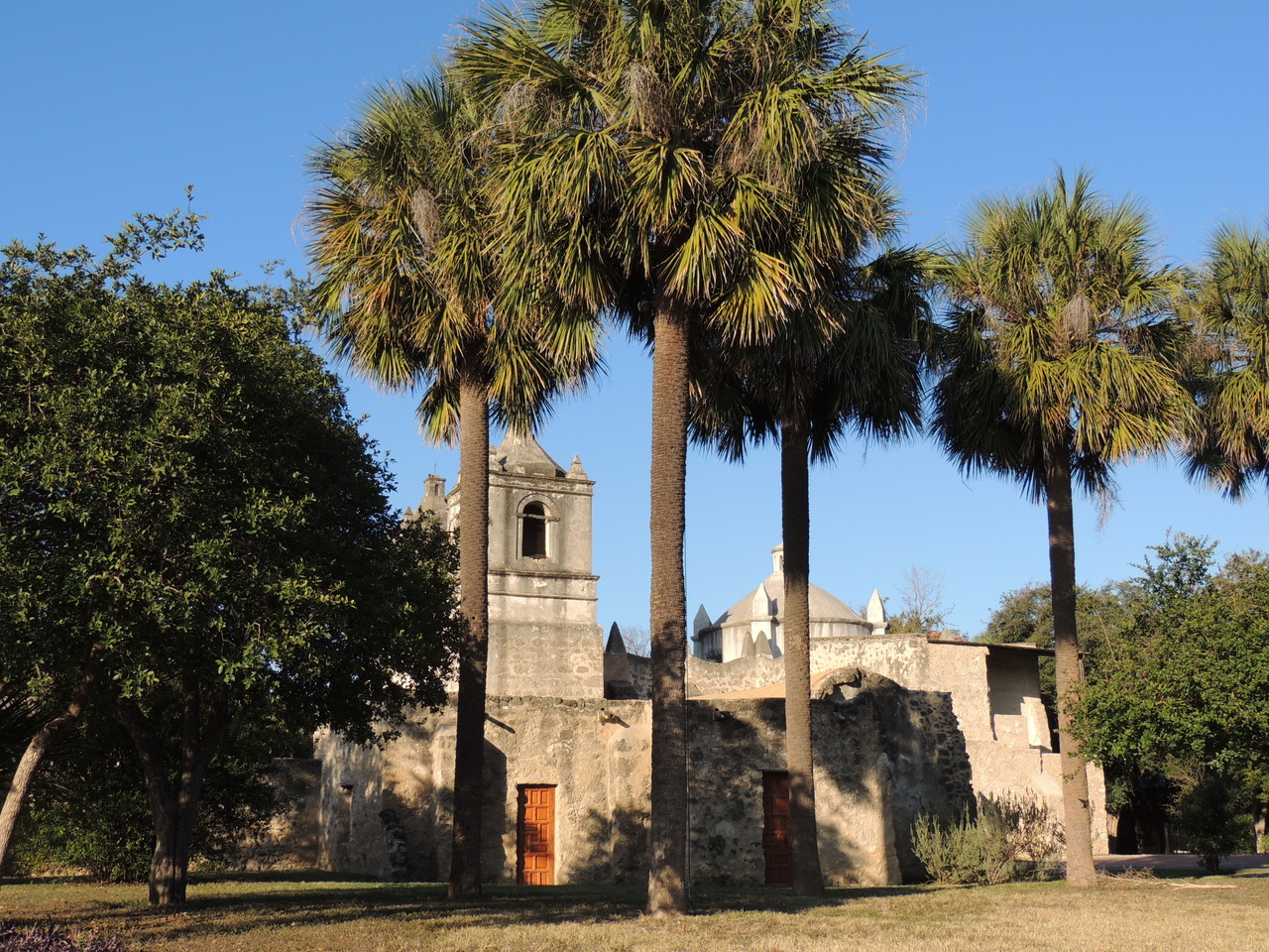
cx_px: 634
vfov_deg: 36.0
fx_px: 1466
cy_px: 476
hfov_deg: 46.8
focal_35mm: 40
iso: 100
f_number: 3.3
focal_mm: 7.1
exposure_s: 1/800
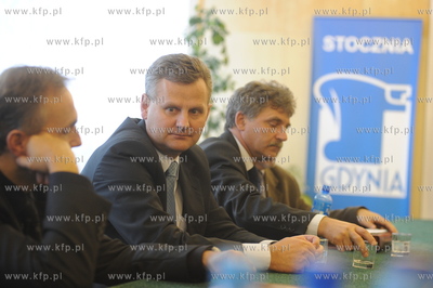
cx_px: 216
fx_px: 1106
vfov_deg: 14.8
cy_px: 144
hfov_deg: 22.2
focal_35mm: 92
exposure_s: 1/80
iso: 1600
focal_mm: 92
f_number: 3.5
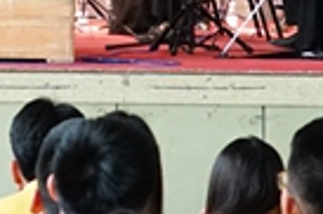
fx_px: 2886
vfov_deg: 4.1
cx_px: -68
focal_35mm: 322
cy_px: -506
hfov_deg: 6.4
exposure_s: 1/125
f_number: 4.5
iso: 5000
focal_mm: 46
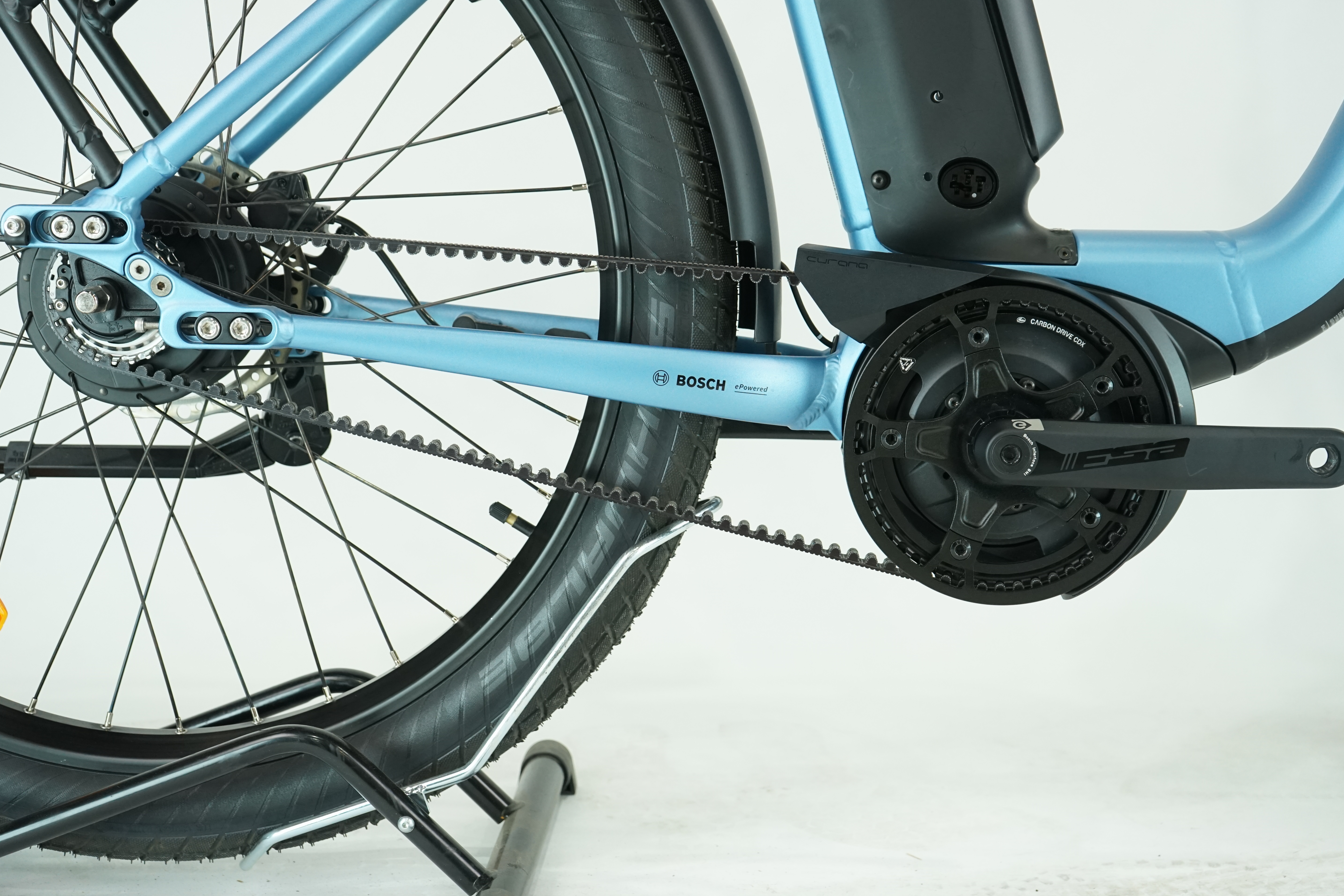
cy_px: 439
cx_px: 681
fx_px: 1829
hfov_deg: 40.3
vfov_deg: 27.5
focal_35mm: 49
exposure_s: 1/200
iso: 1600
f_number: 5.6
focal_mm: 47
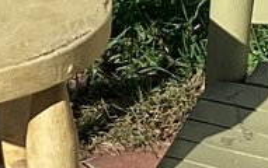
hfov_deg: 7.9
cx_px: -134
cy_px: 212
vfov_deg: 5.0
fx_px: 1902
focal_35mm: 260
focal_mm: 3.3
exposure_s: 1/1253
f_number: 2.4
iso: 25
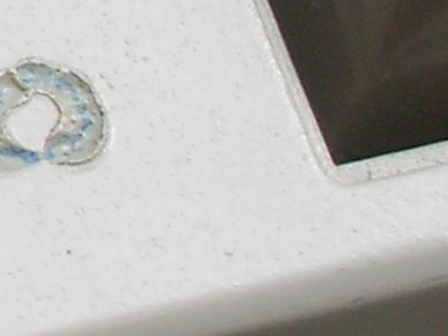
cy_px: -355
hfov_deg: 4.8
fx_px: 5201
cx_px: -485
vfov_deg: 3.7
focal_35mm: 402
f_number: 5.6
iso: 80
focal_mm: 10.2
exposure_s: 1/250
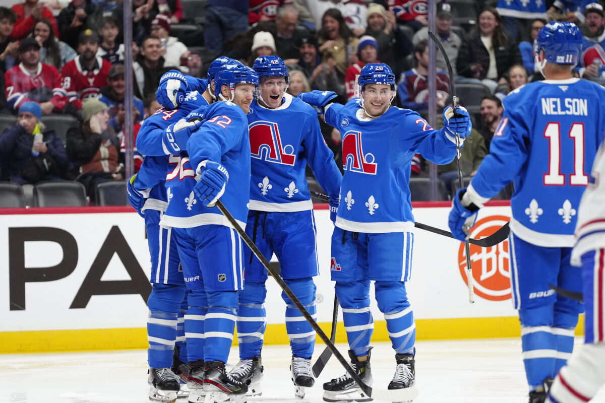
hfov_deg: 10.3
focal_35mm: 200
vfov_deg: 6.9
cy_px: 202
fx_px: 3361
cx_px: 302
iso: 4000
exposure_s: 1/3200
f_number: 2.8
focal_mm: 200
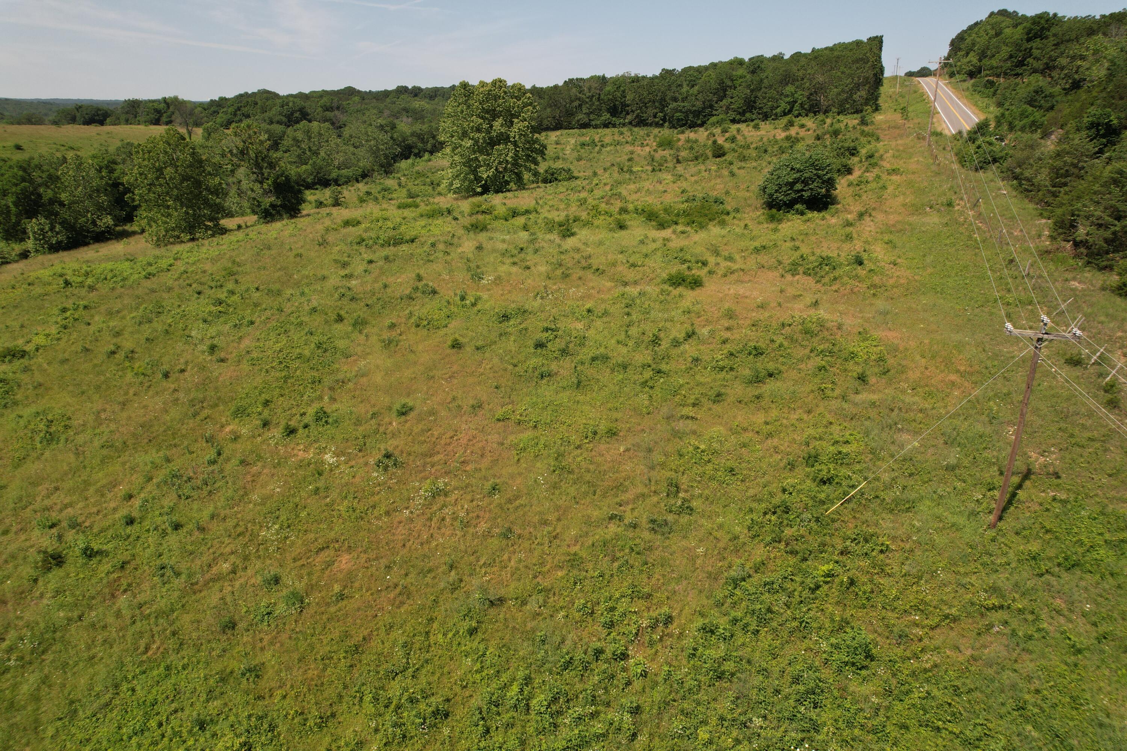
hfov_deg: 78.6
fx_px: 689
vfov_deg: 57.2
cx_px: 564
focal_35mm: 22
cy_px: 376
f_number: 2.8
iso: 100
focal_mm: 8.38
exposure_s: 1/200
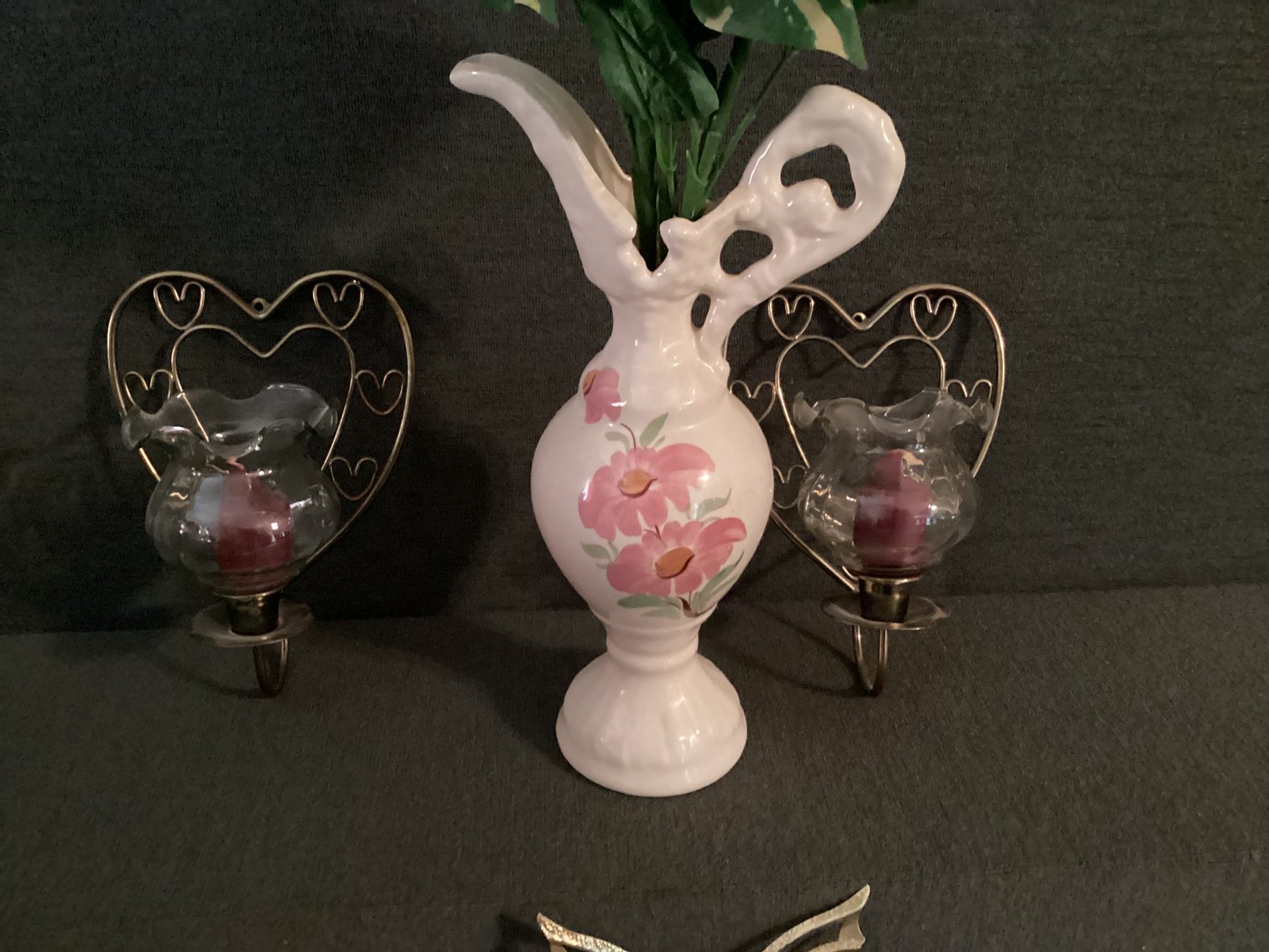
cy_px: 476
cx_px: 634
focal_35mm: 31
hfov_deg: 58.3
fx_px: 1137
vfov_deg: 45.4
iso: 800
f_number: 2.4
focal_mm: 3.3
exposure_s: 1/17
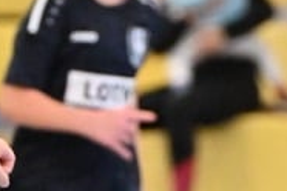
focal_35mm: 927
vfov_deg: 1.5
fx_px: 7390
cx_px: -122
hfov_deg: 2.2
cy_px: 466
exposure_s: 1/1000
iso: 8000
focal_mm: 135
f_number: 3.5
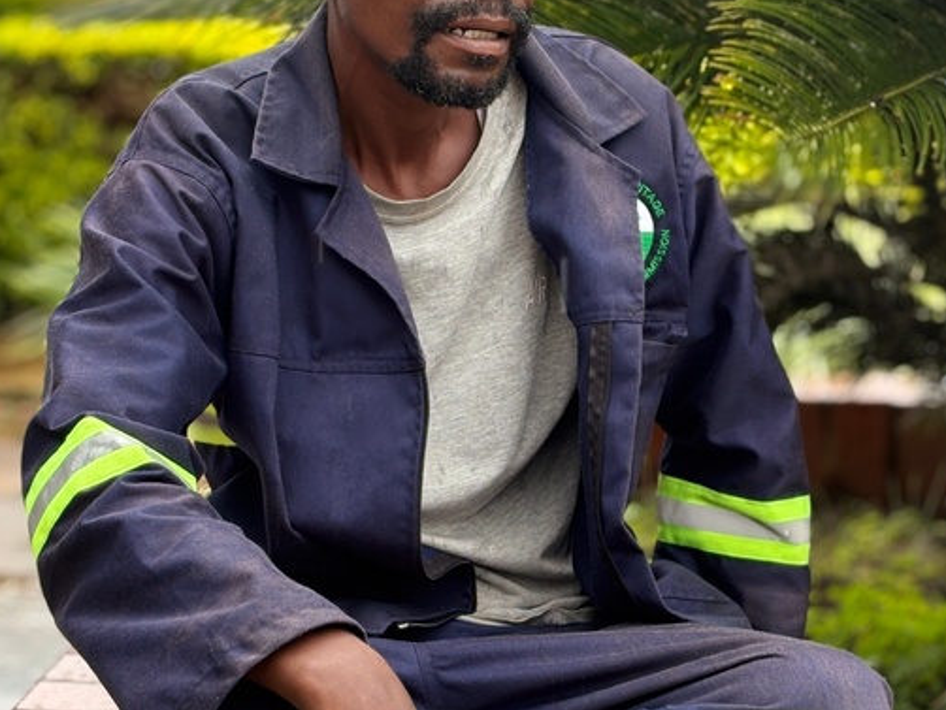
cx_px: 447
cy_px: 350
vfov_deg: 14.0
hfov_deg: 18.5
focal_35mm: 106
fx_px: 2898
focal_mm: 5.96
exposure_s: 1/86
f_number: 1.6
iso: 50
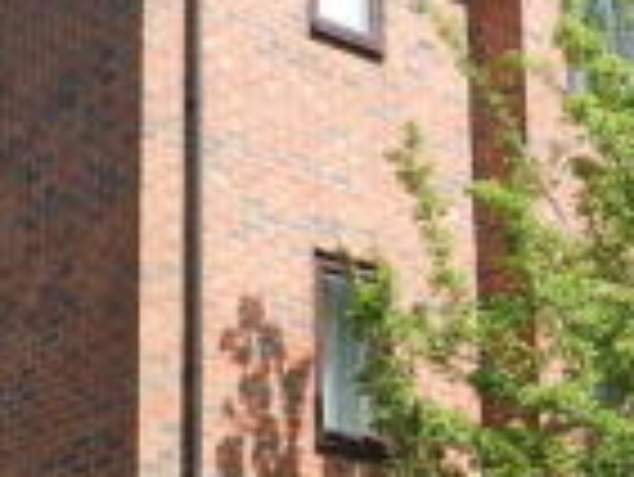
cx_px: 434
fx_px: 1741
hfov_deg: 20.5
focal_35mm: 95
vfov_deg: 15.5
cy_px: 385
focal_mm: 4
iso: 160
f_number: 3.4
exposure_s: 1/640
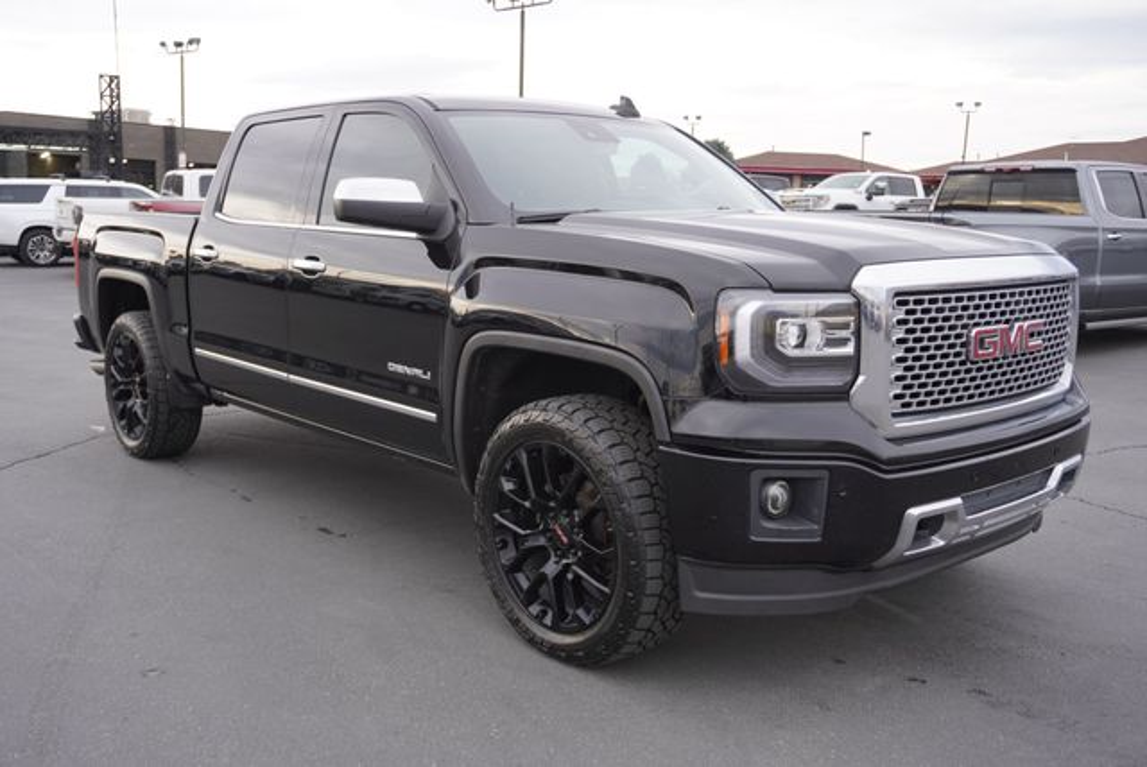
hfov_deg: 55.1
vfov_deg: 38.4
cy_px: 384
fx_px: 1100
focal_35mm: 34
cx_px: 574
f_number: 4.5
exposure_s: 1/80
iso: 100
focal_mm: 23
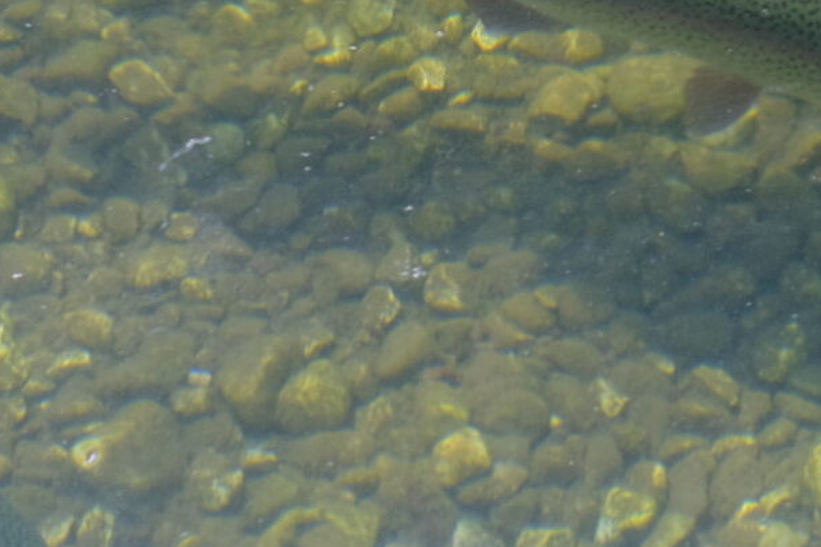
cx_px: 1047
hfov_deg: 9.1
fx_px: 5108
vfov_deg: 6.0
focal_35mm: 224
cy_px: -471
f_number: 7.1
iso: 640
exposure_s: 1/90
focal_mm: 35
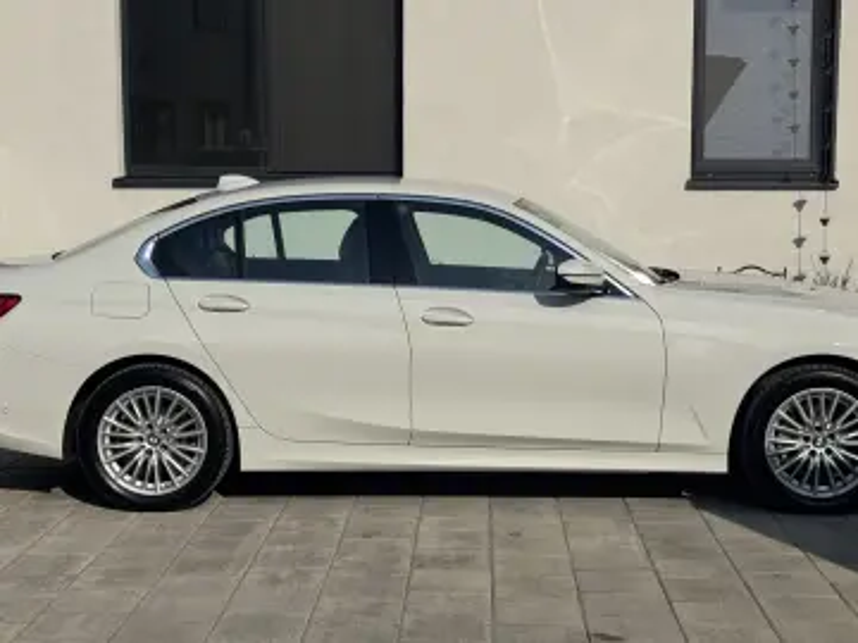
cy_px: 322
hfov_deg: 39.7
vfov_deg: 30.3
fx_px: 1190
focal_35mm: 48
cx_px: 429
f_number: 1.78
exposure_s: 1/15385
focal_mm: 6.76
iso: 80
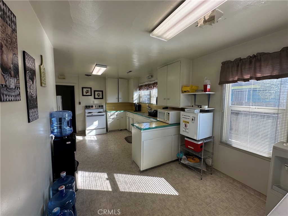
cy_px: 108
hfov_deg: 102.1
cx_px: 144
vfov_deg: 85.7
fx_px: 116
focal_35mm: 14
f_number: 2.2
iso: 80
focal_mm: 2.22
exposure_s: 1/120
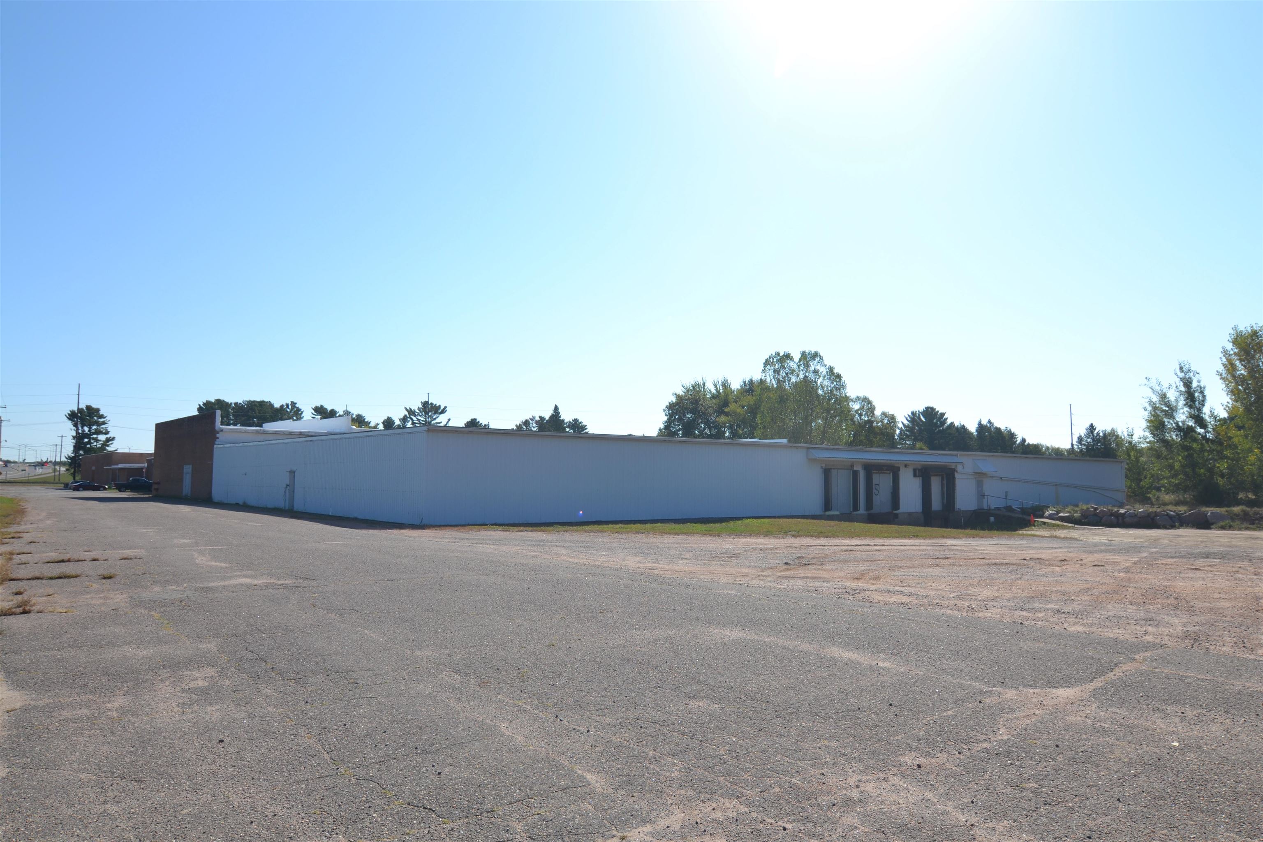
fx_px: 842
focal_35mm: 24
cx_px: 632
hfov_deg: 73.7
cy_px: 421
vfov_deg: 53.1
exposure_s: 1/320
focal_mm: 16
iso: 100
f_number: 9
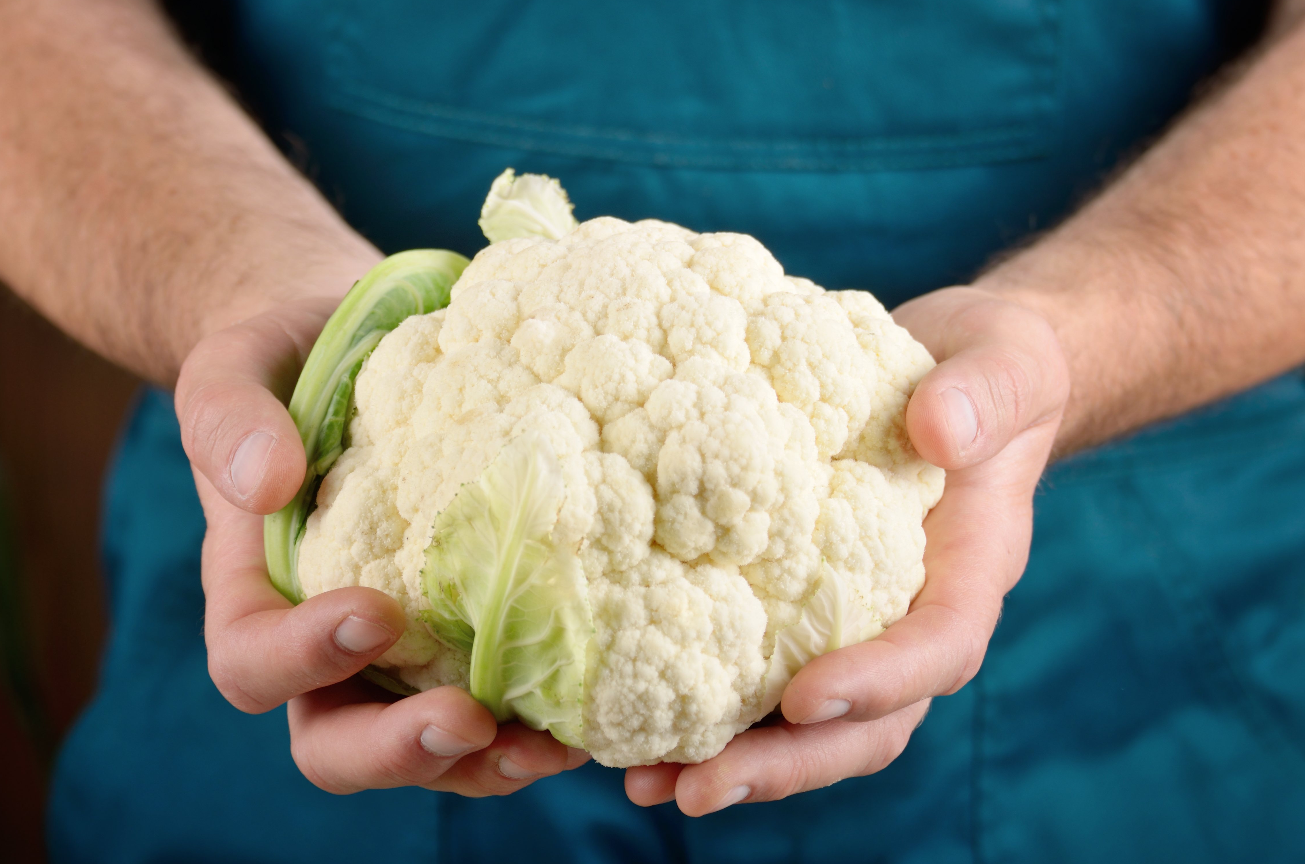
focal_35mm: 212
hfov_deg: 9.7
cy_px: 429
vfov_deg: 6.5
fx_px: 7669
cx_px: 675
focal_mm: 130
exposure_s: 1/250
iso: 100
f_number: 5.6
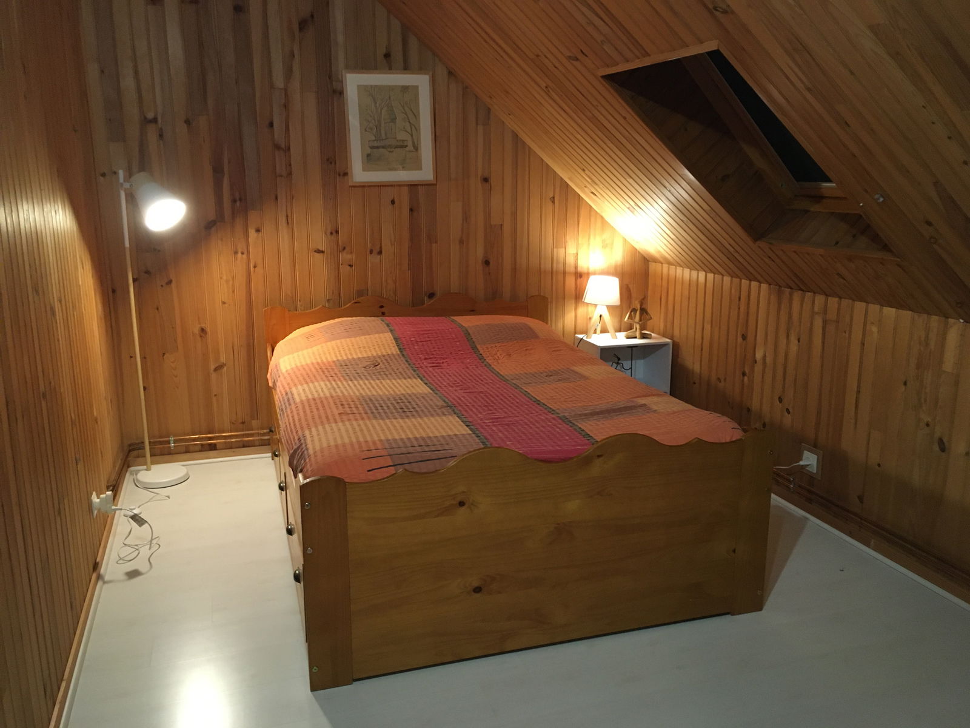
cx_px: 485
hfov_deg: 61.7
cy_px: 364
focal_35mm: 29
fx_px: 813
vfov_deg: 48.2
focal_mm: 4.15
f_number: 2.2
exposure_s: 1/33
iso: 200
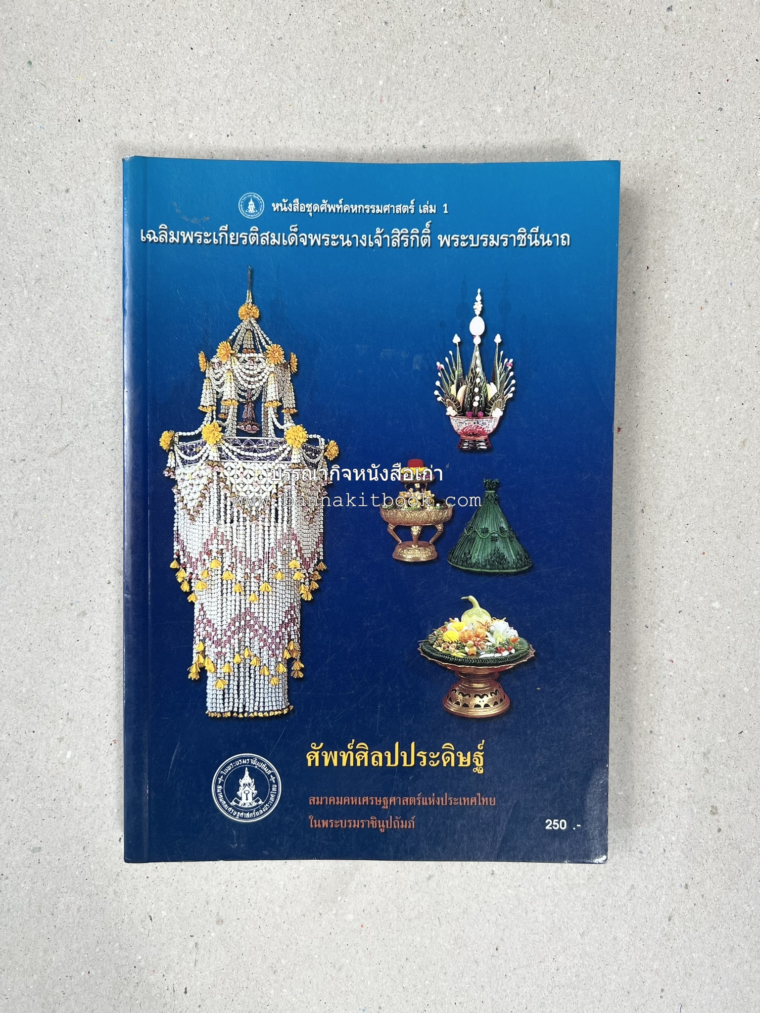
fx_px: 761
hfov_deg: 53.1
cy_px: 506
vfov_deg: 67.3
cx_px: 380
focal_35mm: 26
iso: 40
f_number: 1.5
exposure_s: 1/100
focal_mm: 5.7
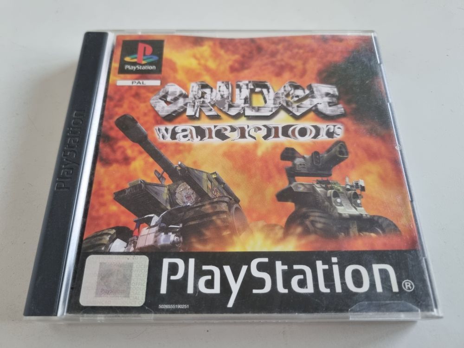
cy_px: 174
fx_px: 349
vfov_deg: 53.1
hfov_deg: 67.3
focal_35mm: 26
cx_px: 232
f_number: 1.8
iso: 320
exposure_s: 1/50
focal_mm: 5.4
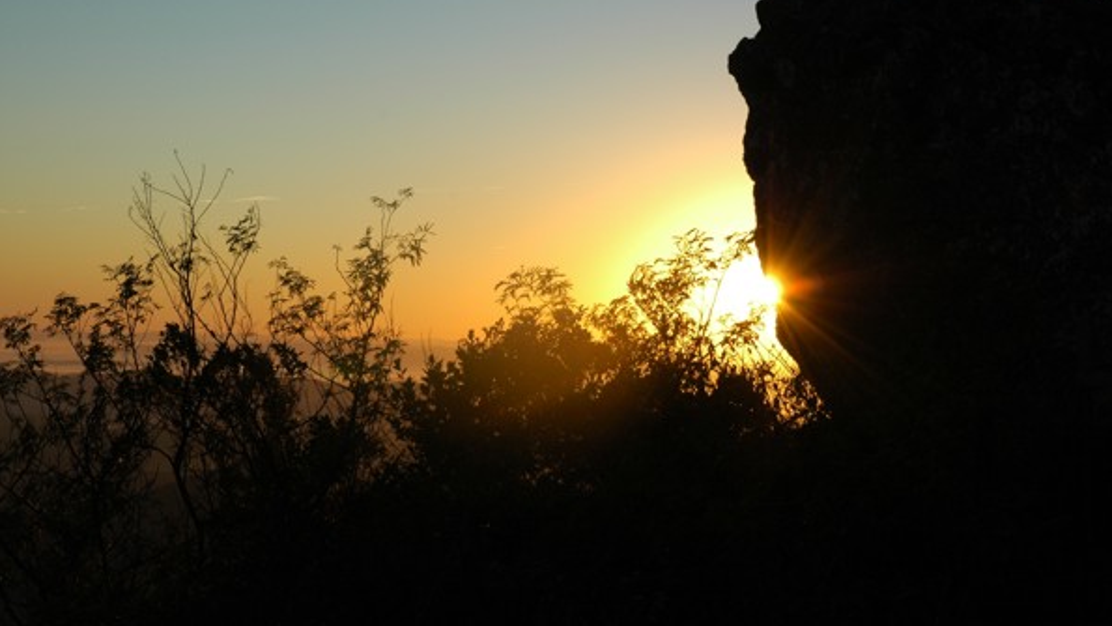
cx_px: 557
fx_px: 2241
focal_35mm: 76
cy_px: 318
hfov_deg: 27.9
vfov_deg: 15.9
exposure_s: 1/320
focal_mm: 48
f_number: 10
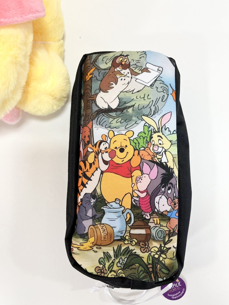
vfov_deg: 67.3
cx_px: 114
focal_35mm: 26
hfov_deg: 53.1
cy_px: 152
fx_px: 229
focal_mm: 5.1
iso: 100
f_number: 1.6
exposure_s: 1/100
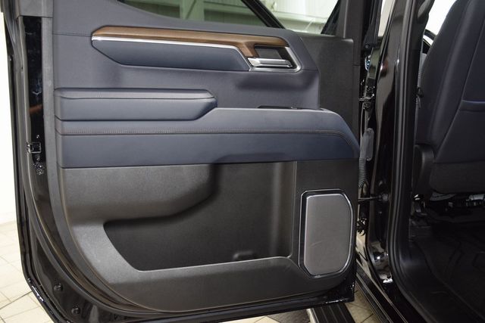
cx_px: 242
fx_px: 445
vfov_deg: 40.0
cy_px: 162
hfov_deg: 57.2
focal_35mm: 33
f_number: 3.8
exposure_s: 1/30
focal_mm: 22
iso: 1600
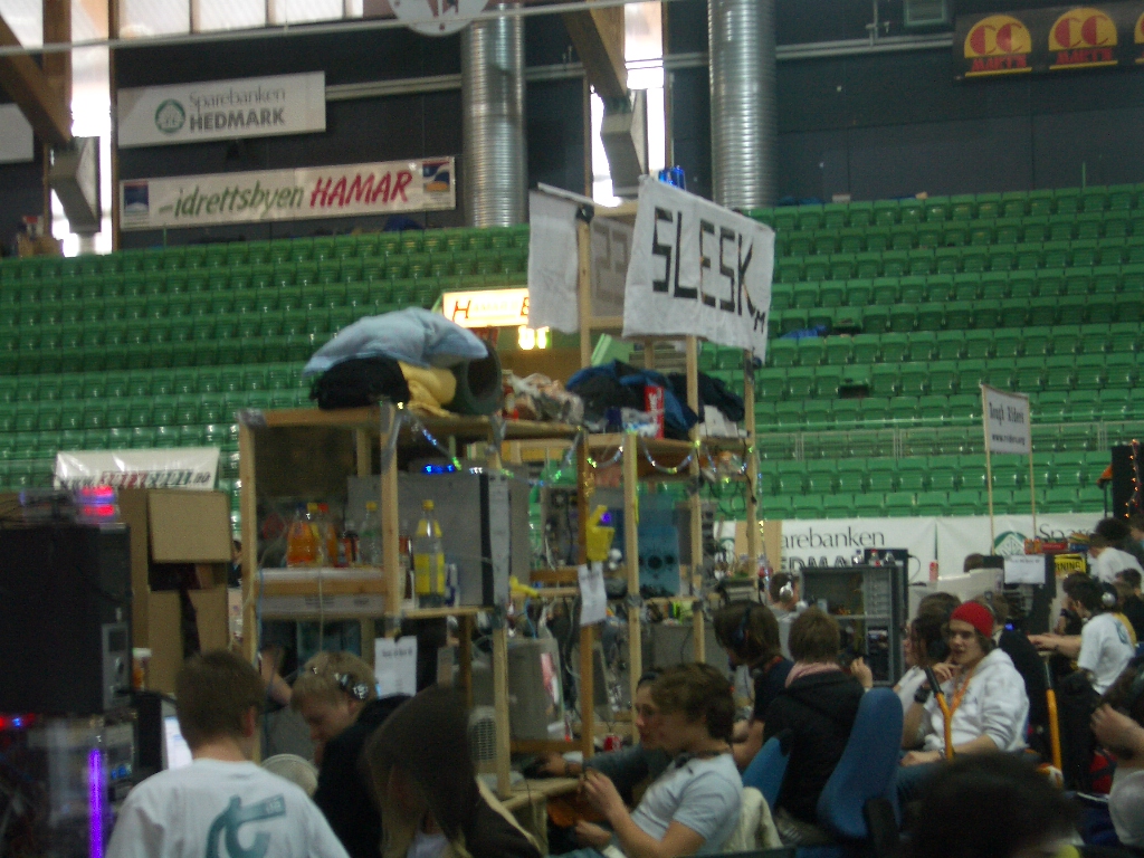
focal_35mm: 74
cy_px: 429
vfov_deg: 19.9
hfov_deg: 26.3
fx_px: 2446
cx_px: 572
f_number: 3.9
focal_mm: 12.2
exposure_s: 1/8
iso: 100
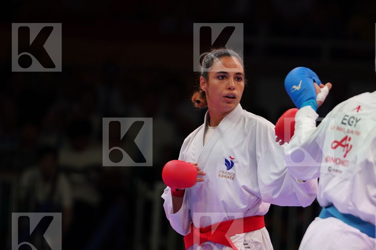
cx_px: 218
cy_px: 142
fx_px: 4020
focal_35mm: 385
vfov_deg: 3.6
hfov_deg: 5.4
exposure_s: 1/1000
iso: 800
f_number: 2.8
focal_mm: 200
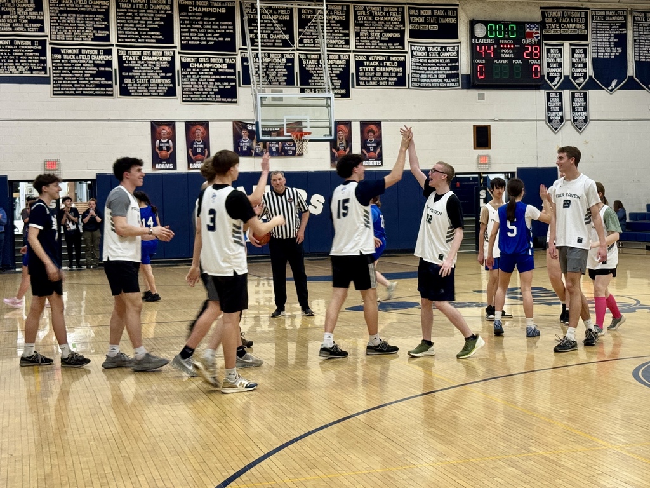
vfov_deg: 30.3
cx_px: 325
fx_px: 901
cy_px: 244
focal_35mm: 48
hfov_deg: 39.7
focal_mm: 6.76
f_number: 1.78
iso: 125
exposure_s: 1/60
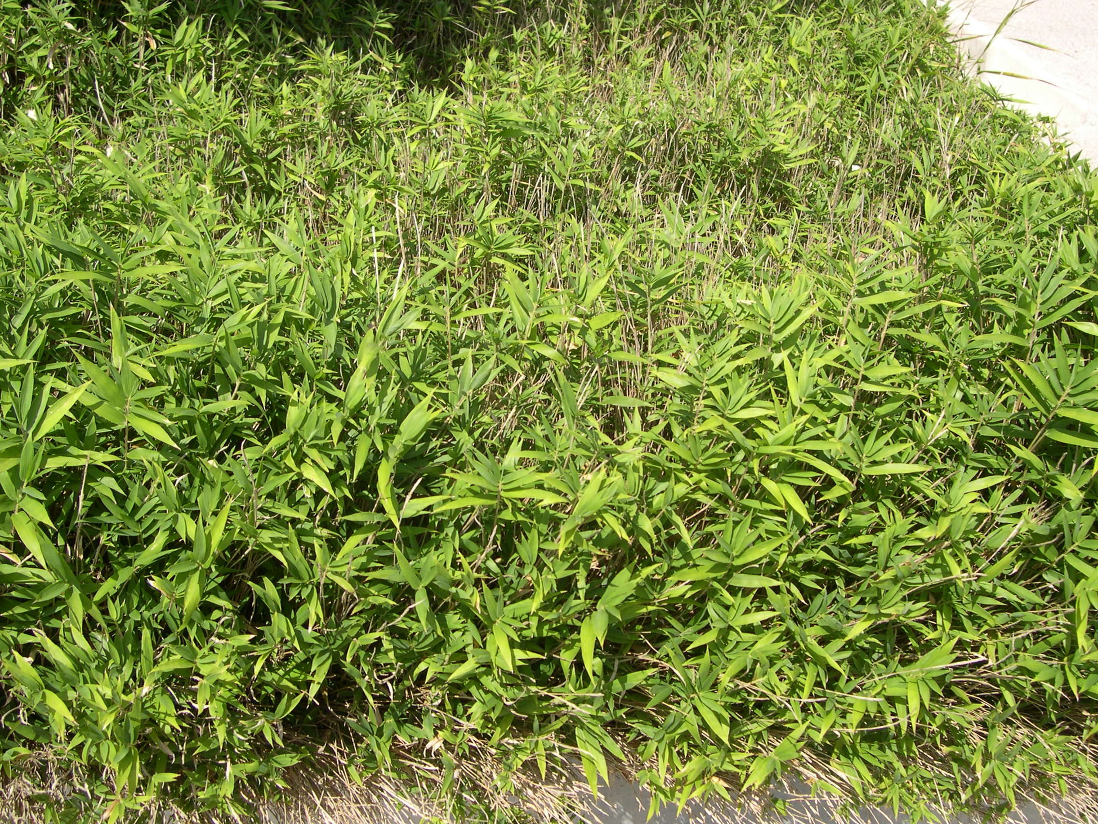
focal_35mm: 38
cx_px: 549
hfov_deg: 49.0
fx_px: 1205
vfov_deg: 37.7
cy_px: 412
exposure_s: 1/135
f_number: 7.6
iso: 100
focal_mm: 8
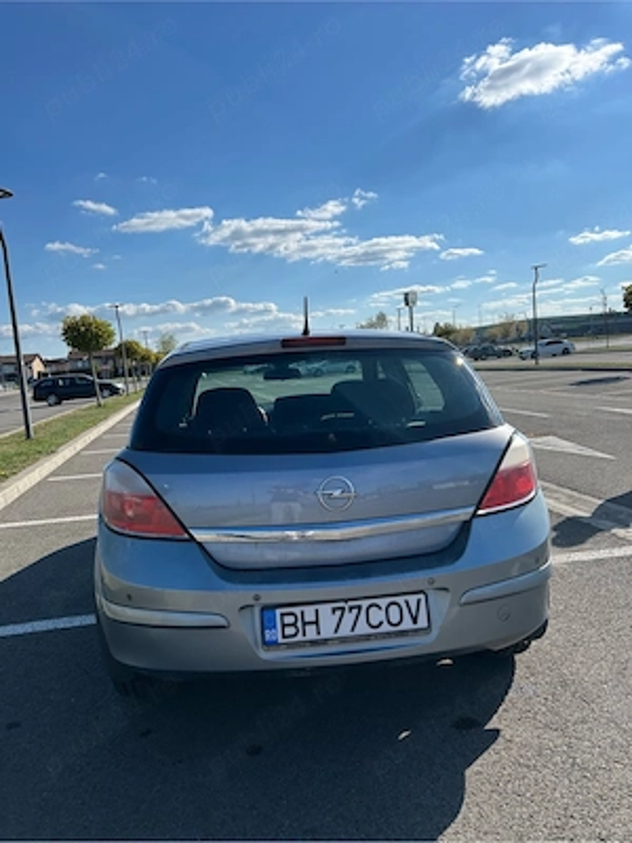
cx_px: 316
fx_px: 633
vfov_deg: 67.3
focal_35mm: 26
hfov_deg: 53.1
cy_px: 422
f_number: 1.5
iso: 50
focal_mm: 5.7
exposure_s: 1/6211
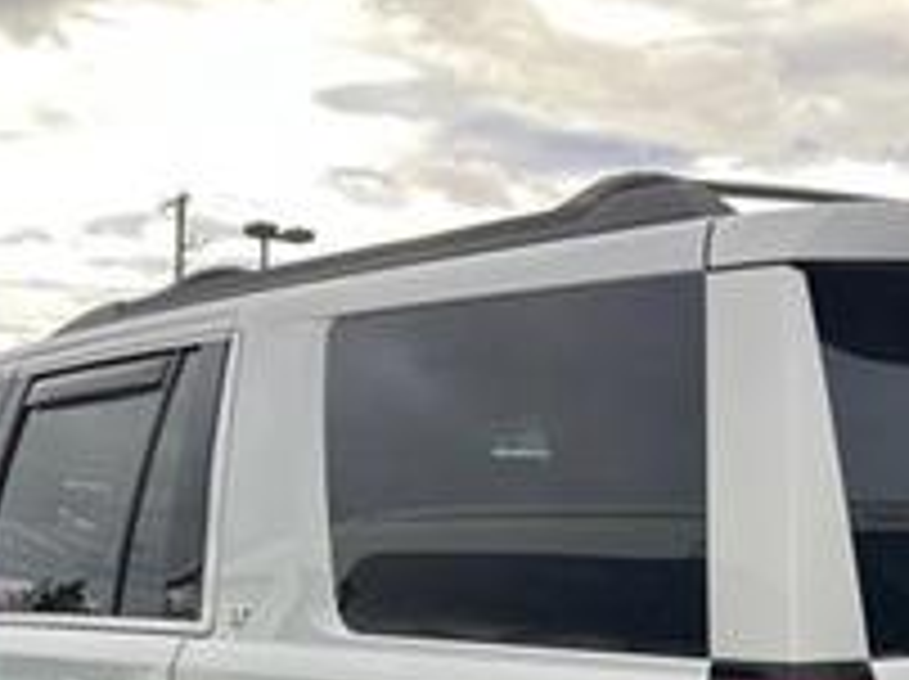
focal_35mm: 65
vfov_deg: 21.3
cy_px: 761
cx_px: 580
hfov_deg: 29.7
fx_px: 1705
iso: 40
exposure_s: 1/247
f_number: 1.5
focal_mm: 5.7
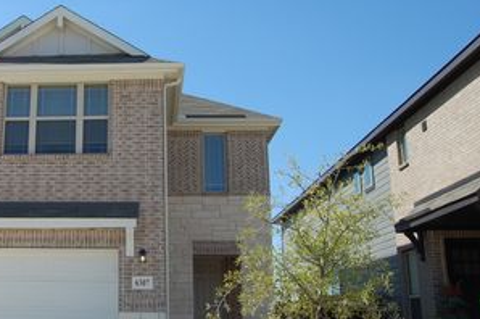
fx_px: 637
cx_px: 97
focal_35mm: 48
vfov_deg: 28.1
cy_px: 150
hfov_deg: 39.7
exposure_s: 1/320
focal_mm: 19
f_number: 9
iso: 200
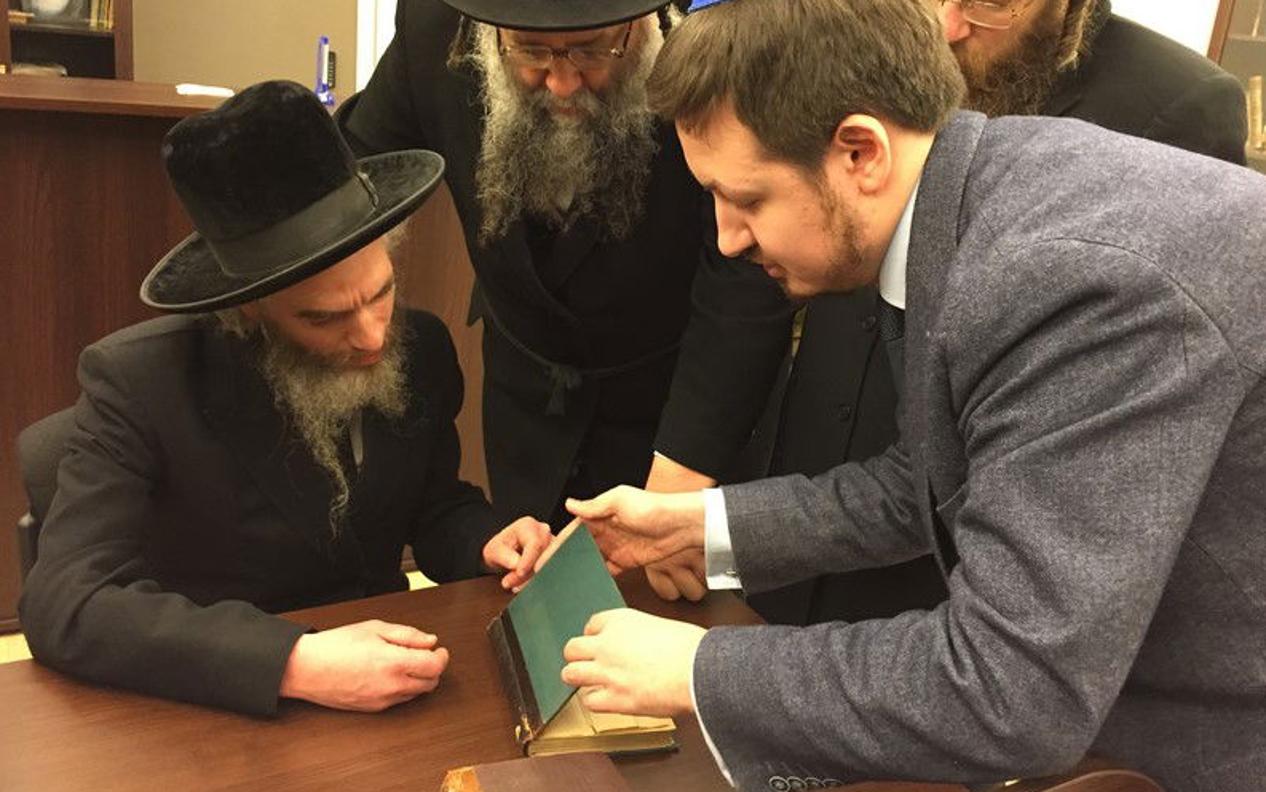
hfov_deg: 61.2
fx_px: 1070
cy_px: 359
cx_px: 635
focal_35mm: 31
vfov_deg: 40.6
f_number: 2.2
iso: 250
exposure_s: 1/30
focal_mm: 4.15
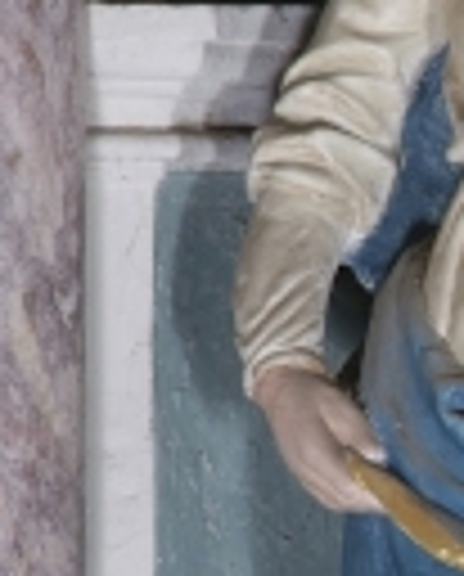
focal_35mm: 1683
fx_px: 28787
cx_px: 721
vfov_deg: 1.1
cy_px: 454
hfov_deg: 0.9
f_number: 11
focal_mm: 300
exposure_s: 1/30
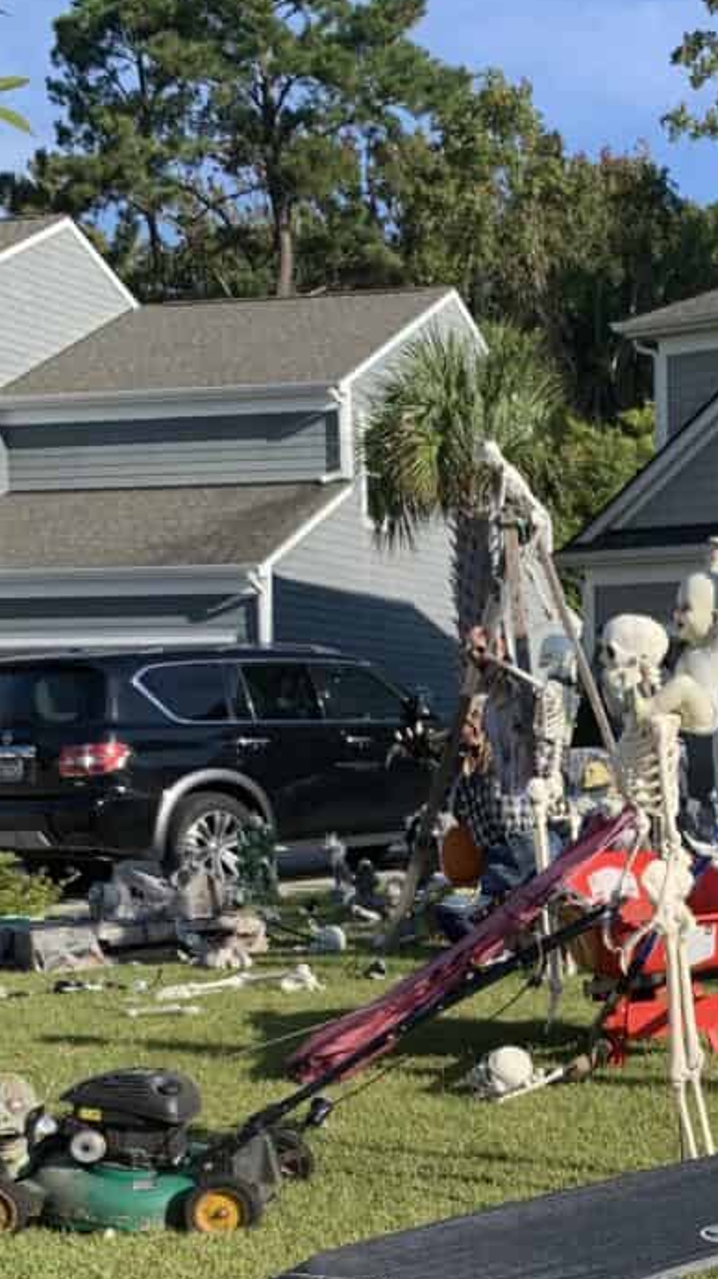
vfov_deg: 31.8
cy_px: 1142
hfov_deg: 18.4
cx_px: 770
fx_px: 2135
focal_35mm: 63
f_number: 1.8
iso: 25
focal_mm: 4.25
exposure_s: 1/1447
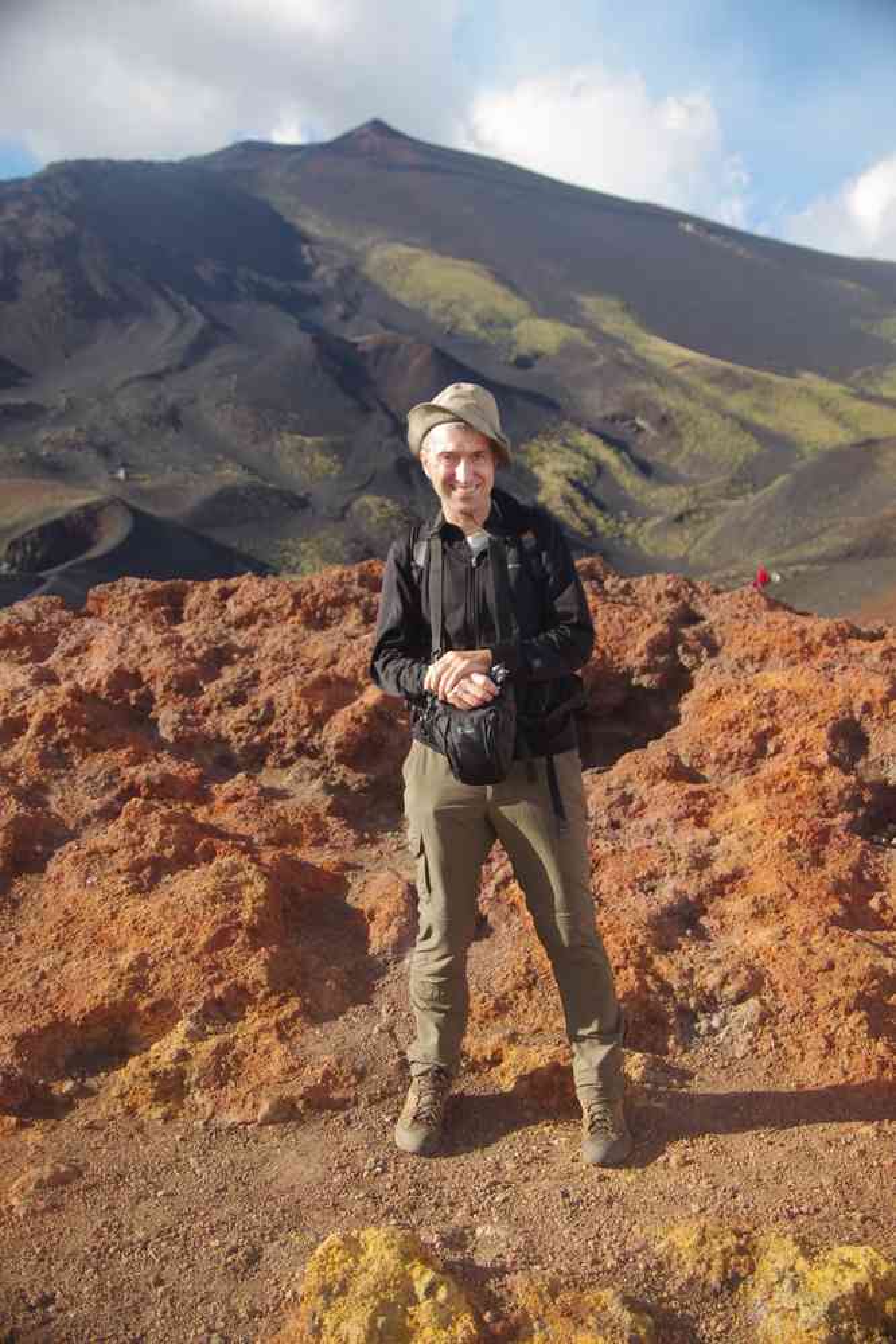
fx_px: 1400
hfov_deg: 35.5
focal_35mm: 38
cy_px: 672
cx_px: 448
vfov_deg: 51.3
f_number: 4
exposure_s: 1/160
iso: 100
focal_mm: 25
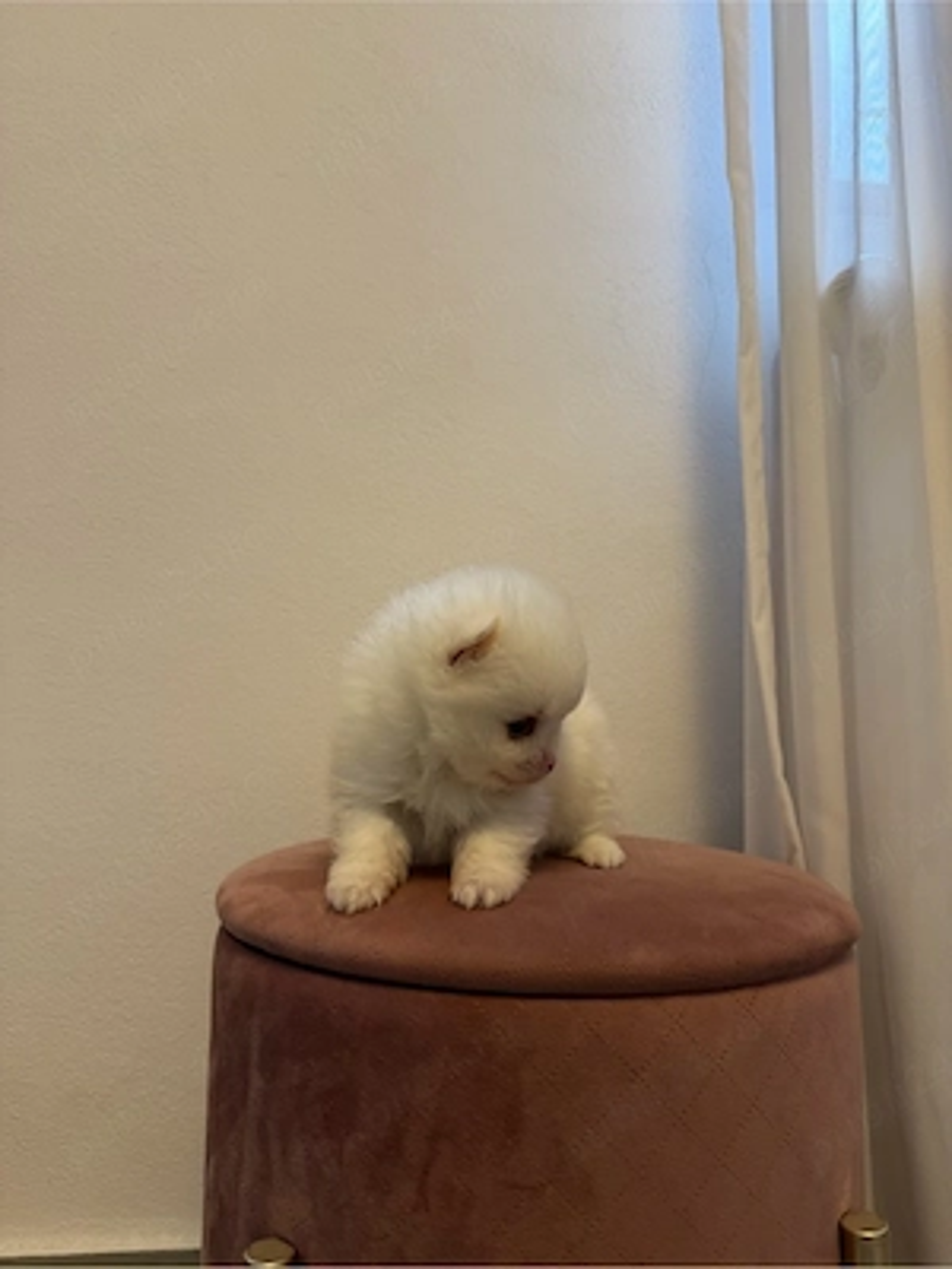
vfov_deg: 71.6
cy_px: 634
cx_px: 476
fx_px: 880
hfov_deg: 56.8
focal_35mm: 24
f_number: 1.78
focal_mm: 6.76
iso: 125
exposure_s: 1/100
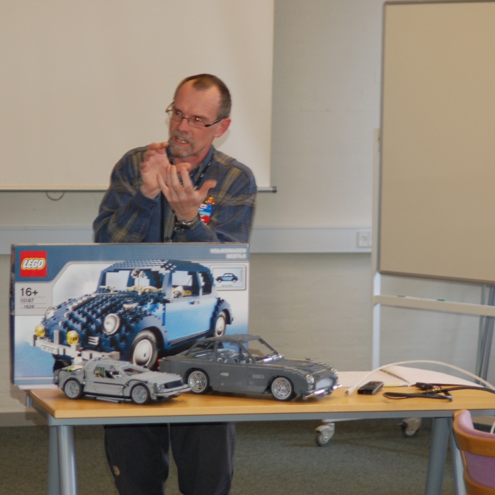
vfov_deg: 11.3
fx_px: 2503
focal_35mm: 155
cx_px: 184
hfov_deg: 11.3
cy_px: 265
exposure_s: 1/60
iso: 400
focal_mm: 75
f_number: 3.8
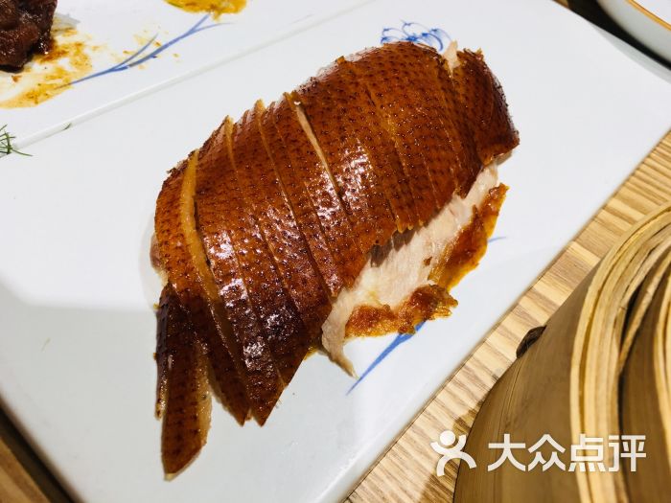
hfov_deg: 61.7
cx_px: 336
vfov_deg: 48.2
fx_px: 562
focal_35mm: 29
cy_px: 252
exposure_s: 1/100
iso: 40
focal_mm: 4.15
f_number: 2.2
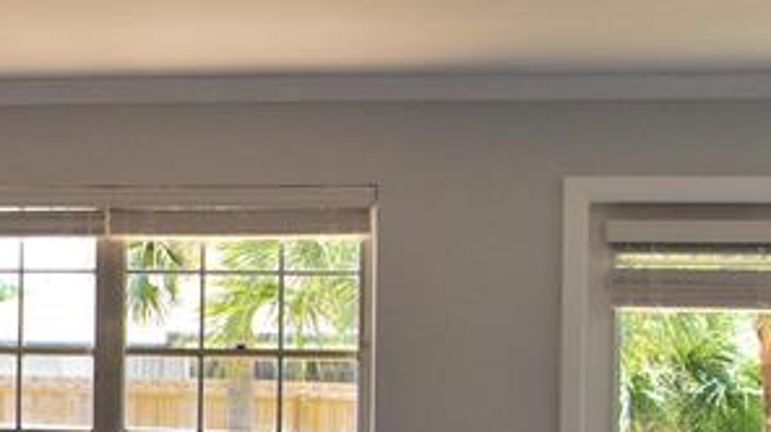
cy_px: 363
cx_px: -430
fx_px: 2002
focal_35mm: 98
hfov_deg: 18.8
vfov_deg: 12.3
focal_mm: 18
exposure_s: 1/80
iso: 200
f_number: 8
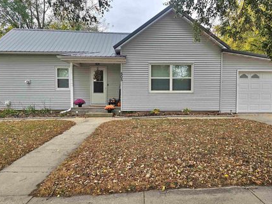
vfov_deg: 51.3
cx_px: 153
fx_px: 212
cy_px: 104
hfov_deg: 65.1
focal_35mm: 27
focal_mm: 6.3
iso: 16
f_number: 1.7
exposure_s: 1/120
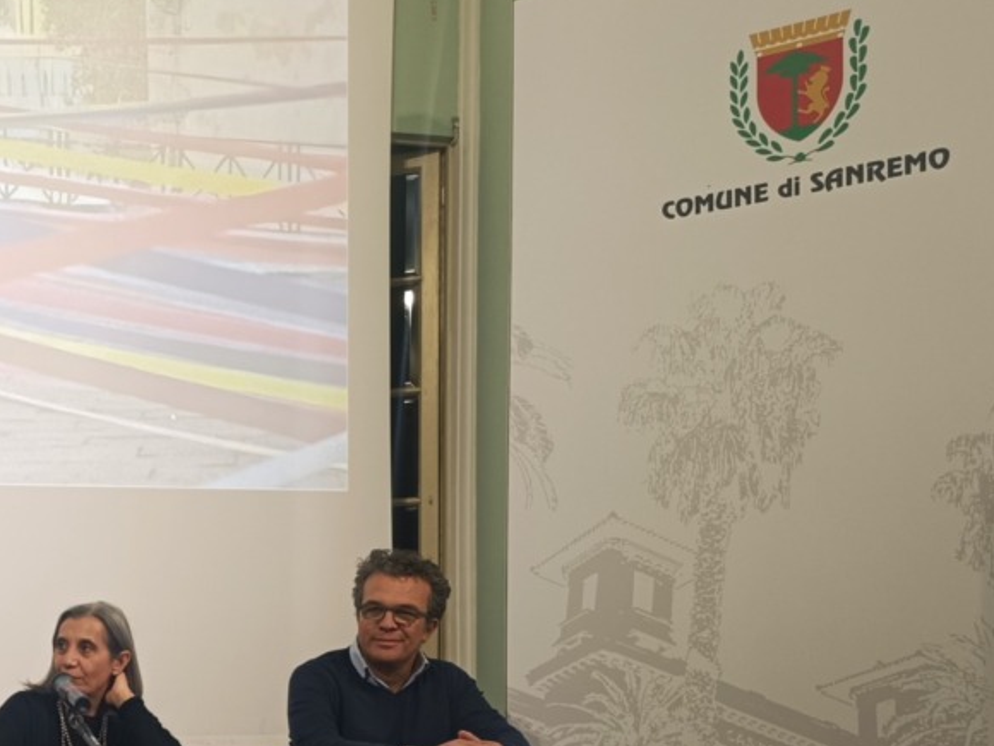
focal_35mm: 53
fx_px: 1522
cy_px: 701
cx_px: -29
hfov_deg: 32.8
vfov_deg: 26.4
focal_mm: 6.14
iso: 549
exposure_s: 1/100
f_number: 1.65
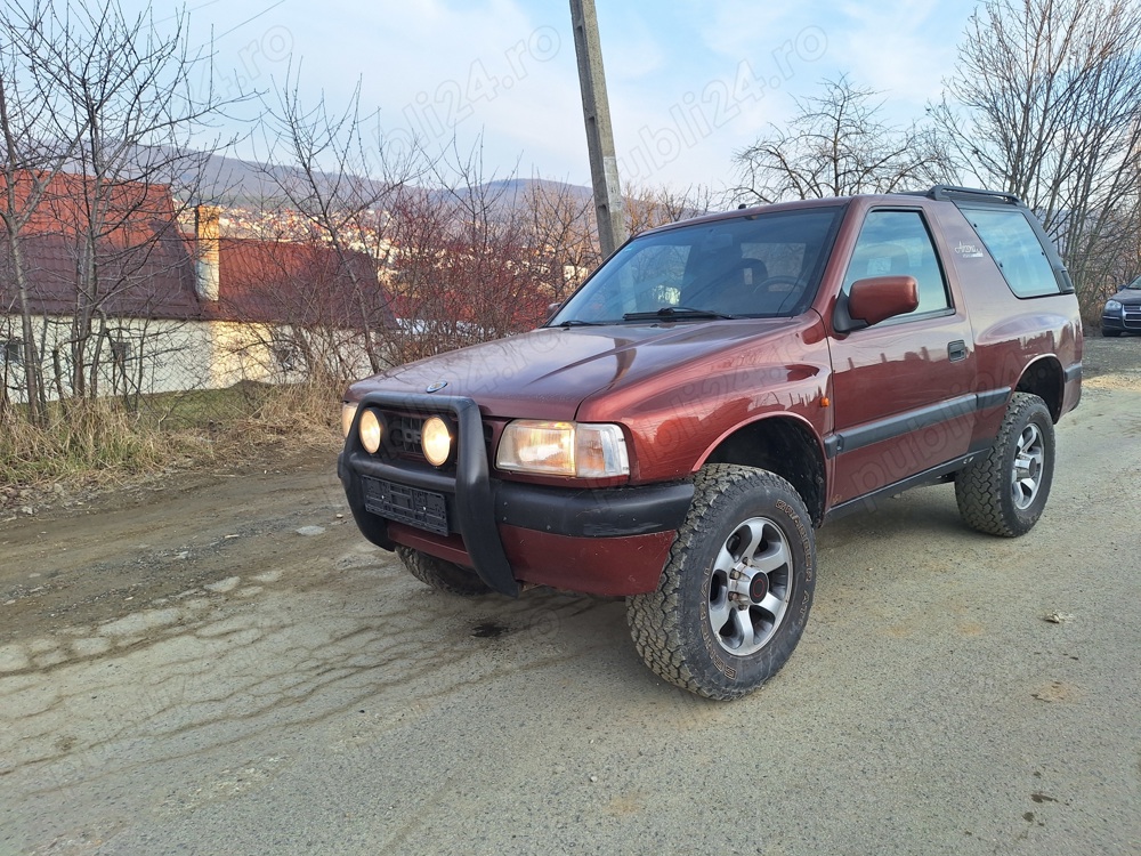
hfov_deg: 73.9
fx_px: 758
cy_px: 428
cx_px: 570
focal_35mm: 23
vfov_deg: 58.9
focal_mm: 5.54
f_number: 1.8
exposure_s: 1/929
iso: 40
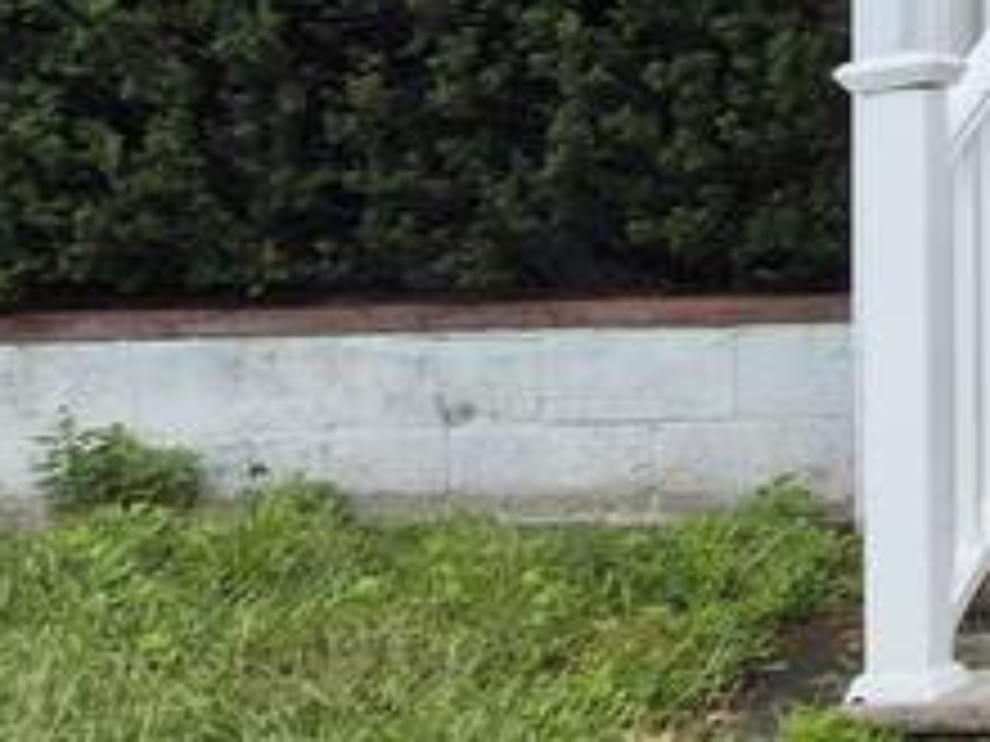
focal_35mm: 134
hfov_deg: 11.0
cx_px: 2754
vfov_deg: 10.9
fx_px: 3832
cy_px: -45
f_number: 1.8
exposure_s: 1/458
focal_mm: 5.4
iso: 25
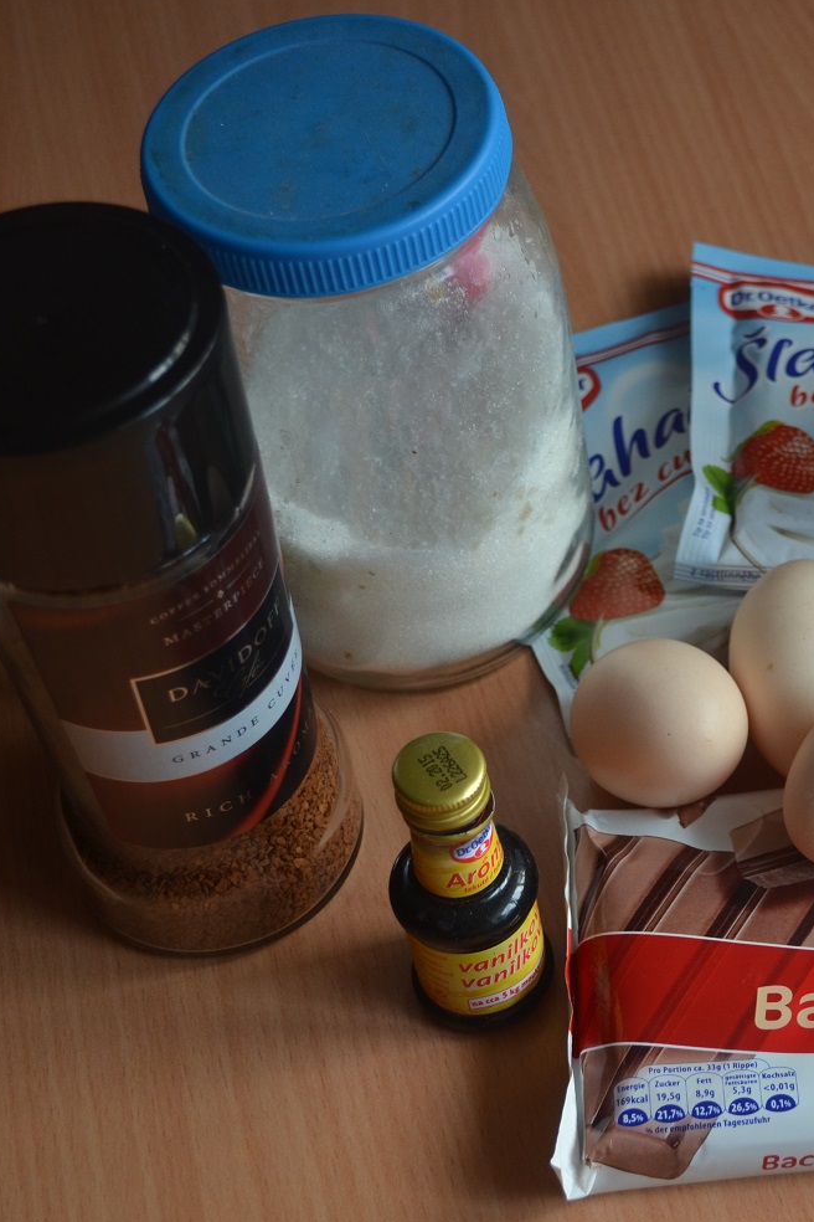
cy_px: 610
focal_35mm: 73
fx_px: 2476
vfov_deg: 27.7
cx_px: 814
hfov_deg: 18.2
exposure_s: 1/40
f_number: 4.8
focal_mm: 32
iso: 320
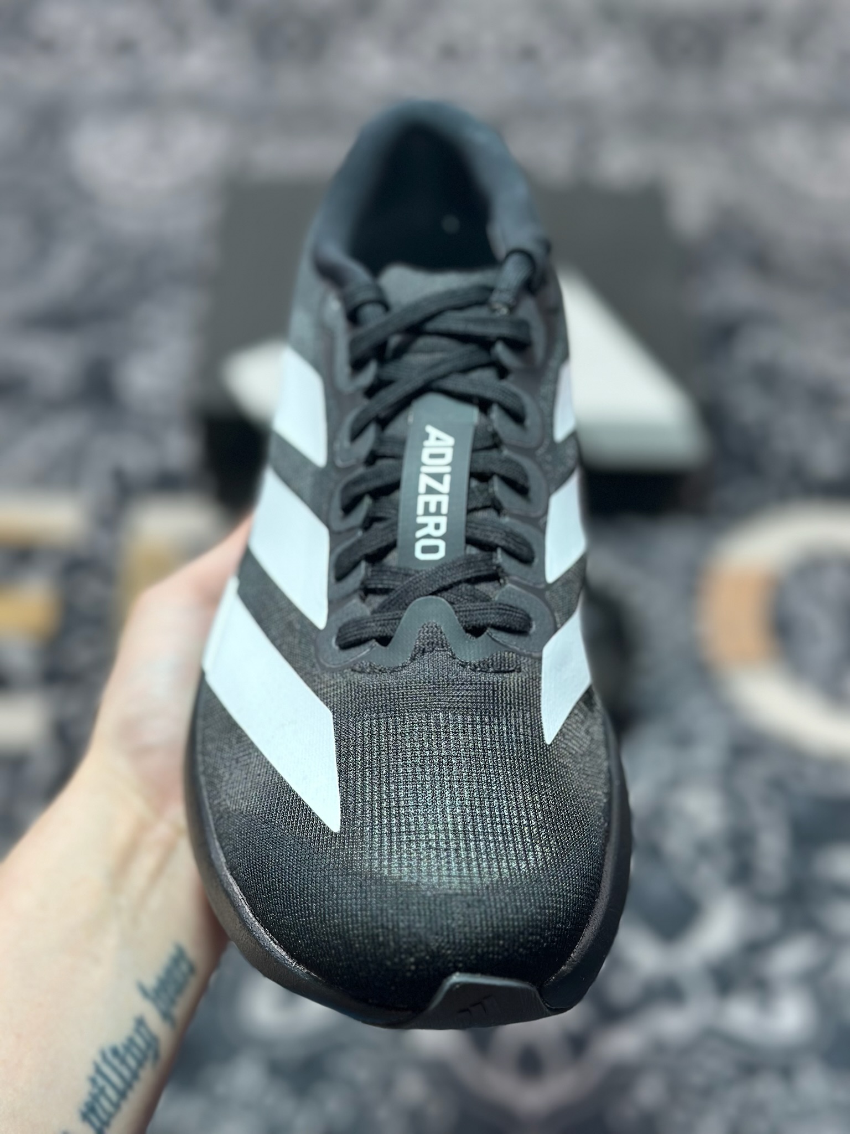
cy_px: 567
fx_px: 1572
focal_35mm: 48
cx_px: 425
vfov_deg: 39.7
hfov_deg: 30.3
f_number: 1.78
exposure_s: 1/251
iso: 80
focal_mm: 6.86
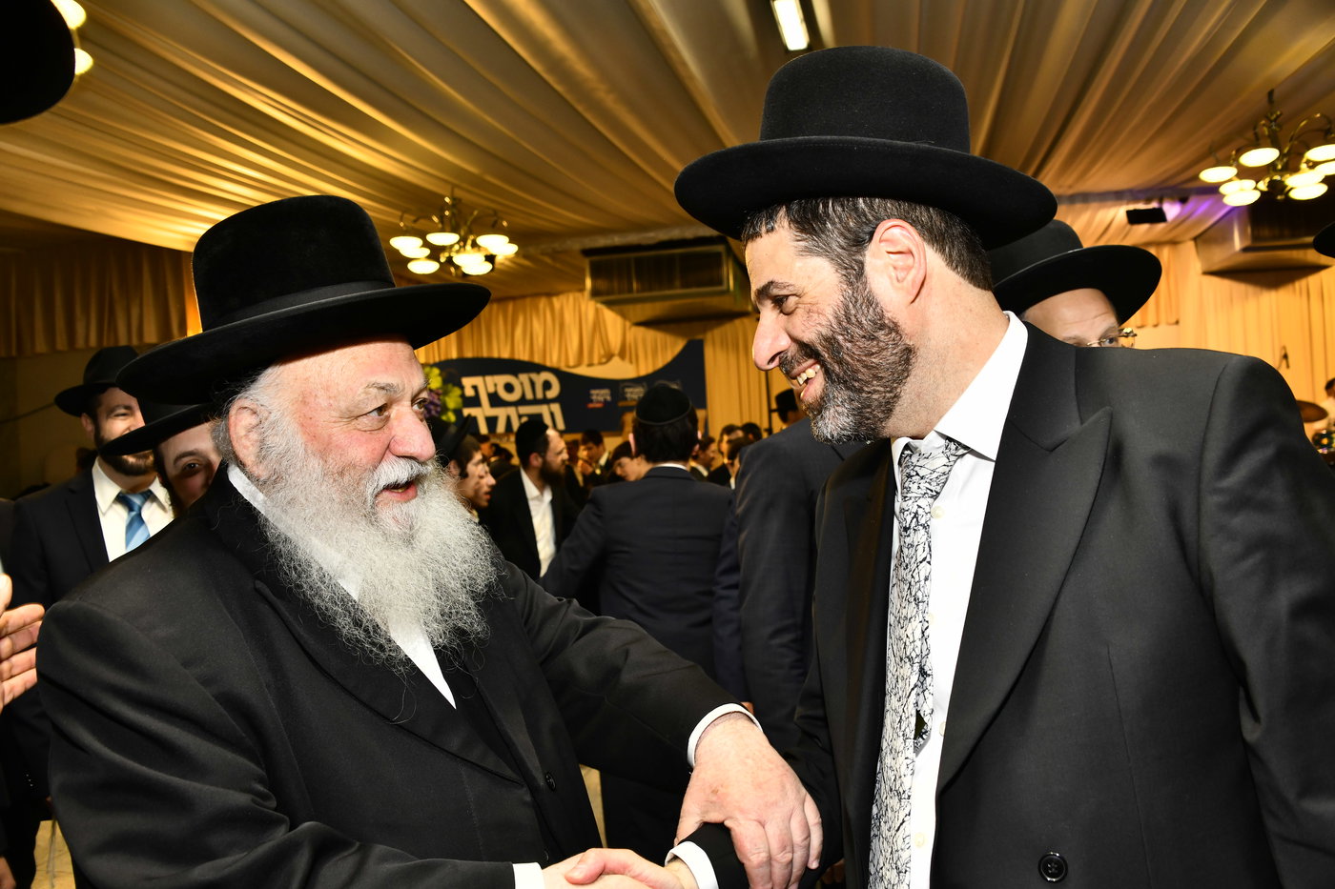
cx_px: 668
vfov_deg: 46.4
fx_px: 1038
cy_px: 444
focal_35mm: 28
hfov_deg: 65.5
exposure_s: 1/200
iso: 500
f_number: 5.6
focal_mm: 28
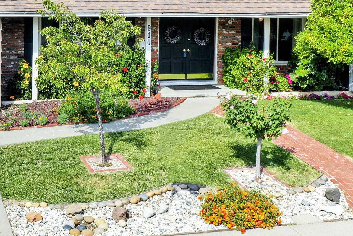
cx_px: 84
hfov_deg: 30.0
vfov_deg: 20.2
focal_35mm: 66
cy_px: 20
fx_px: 647
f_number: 5
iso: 100
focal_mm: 10.26
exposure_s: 1/200
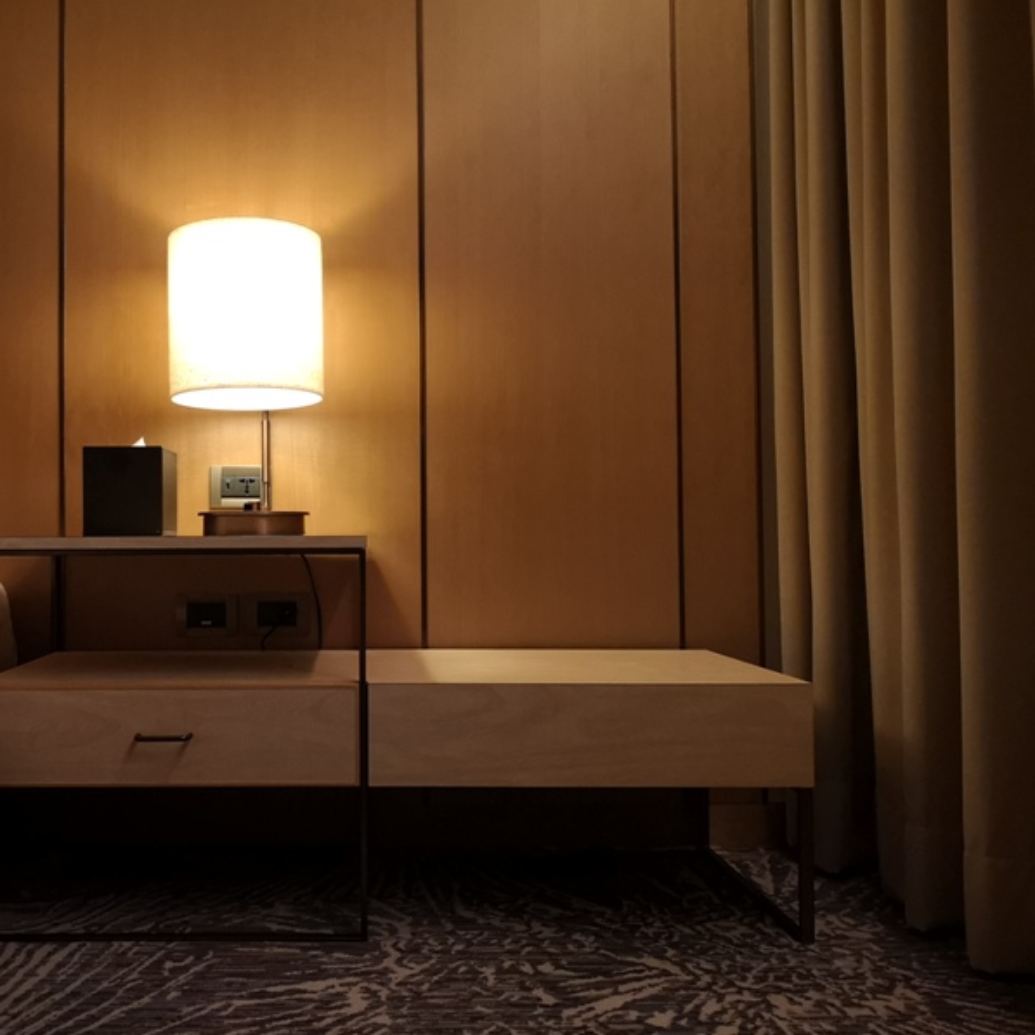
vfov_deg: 51.1
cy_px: 517
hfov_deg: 50.2
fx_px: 1082
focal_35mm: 32
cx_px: 345
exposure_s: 1/100
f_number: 1.8
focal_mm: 3.95
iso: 640
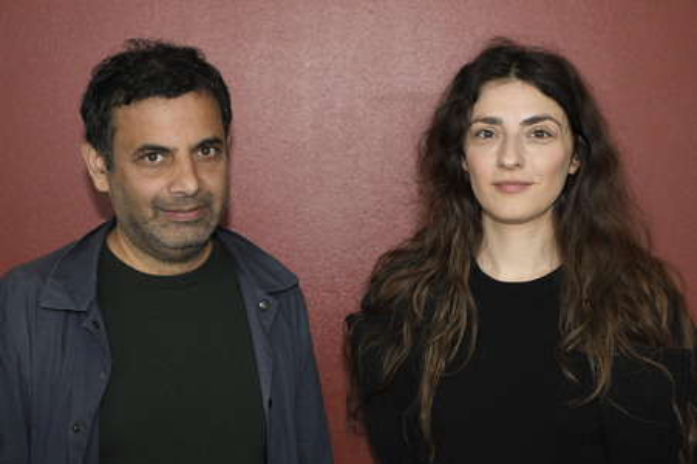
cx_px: 348
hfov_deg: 31.0
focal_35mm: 65
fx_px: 1258
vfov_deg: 20.9
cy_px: 232
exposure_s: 1/320
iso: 800
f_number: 4
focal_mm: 65
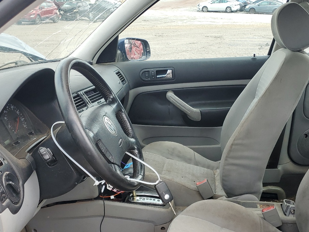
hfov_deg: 43.7
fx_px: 384
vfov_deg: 32.6
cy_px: 188
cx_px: 180
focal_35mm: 43
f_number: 1.5
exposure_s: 1/435
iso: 50
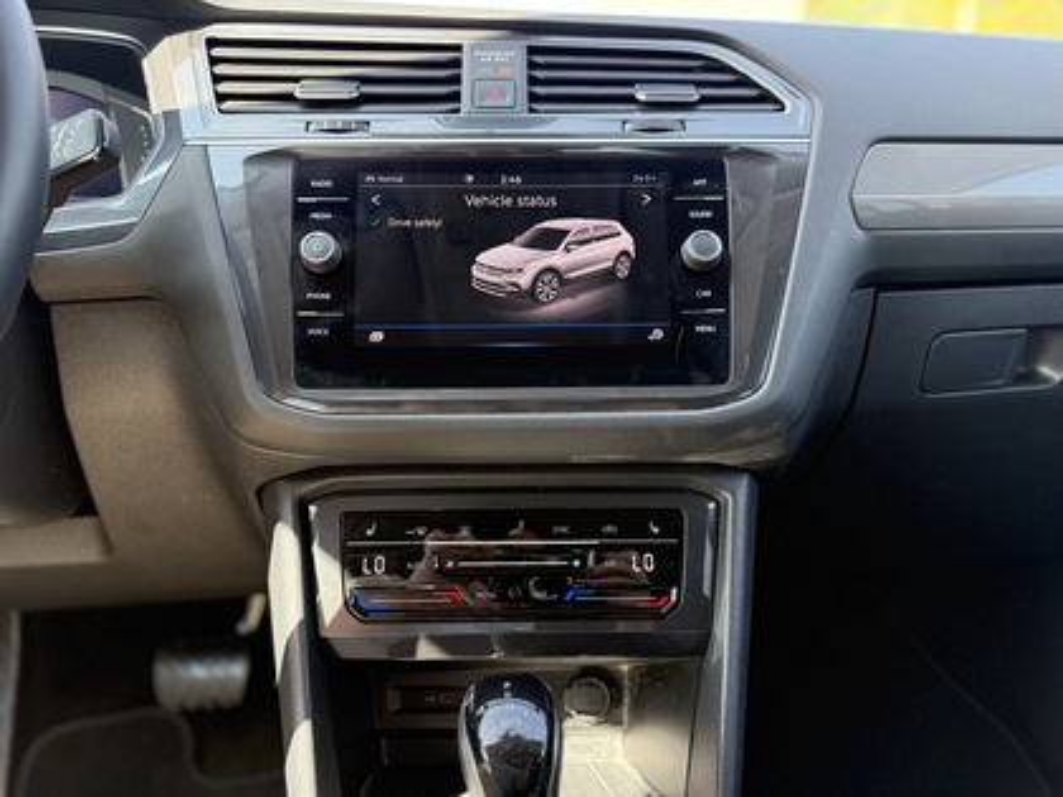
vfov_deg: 56.8
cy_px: 398
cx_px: 532
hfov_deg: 71.6
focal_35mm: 24
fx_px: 737
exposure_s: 1/326
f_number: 1.78
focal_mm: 6.76
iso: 400
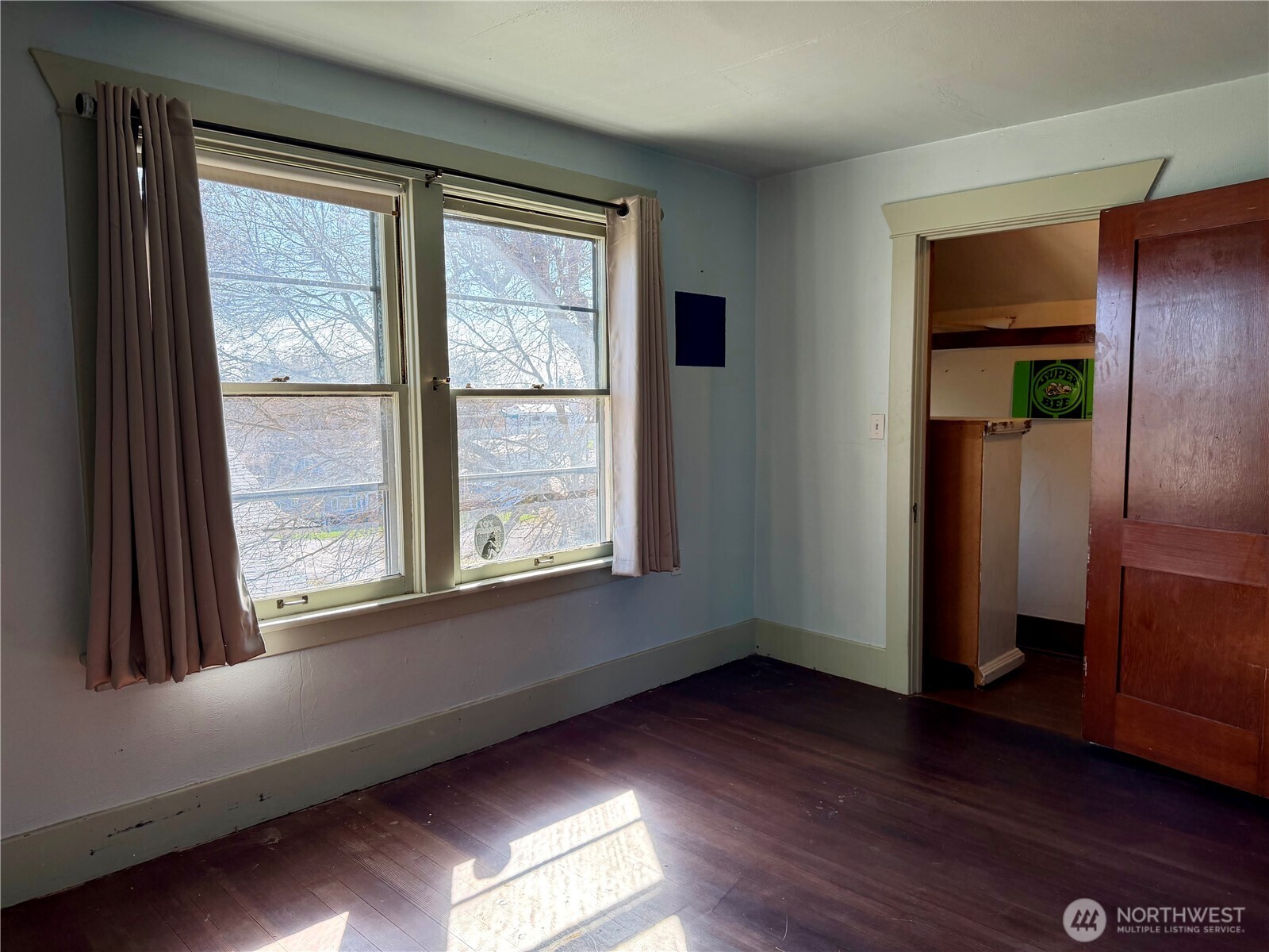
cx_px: 634
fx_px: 880
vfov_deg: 56.8
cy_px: 476
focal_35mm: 24
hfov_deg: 71.6
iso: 100
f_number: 1.78
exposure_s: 1/488
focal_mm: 6.76
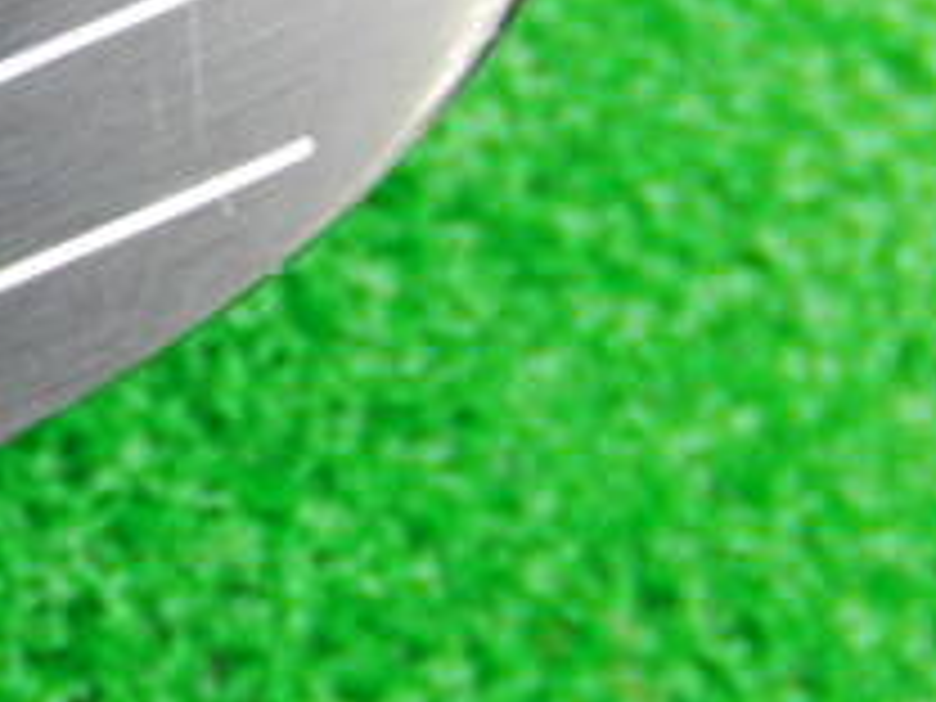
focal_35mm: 114
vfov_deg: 12.9
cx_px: -436
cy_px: 58
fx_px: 3083
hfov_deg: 15.9
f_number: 3.6
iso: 400
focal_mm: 6.42
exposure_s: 1/13
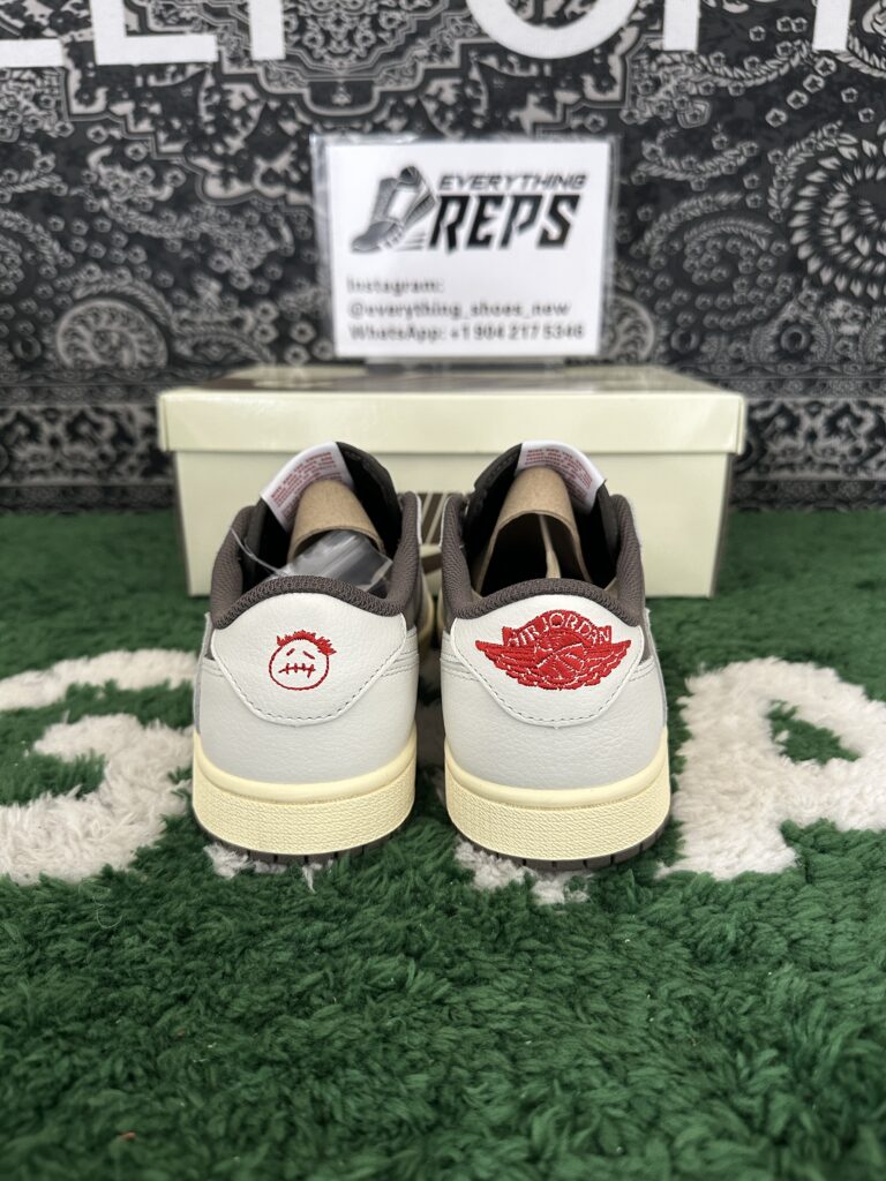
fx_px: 819
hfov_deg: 56.8
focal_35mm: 24
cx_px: 443
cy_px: 590
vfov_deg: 71.6
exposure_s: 1/50
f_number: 1.78
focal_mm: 6.86
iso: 320
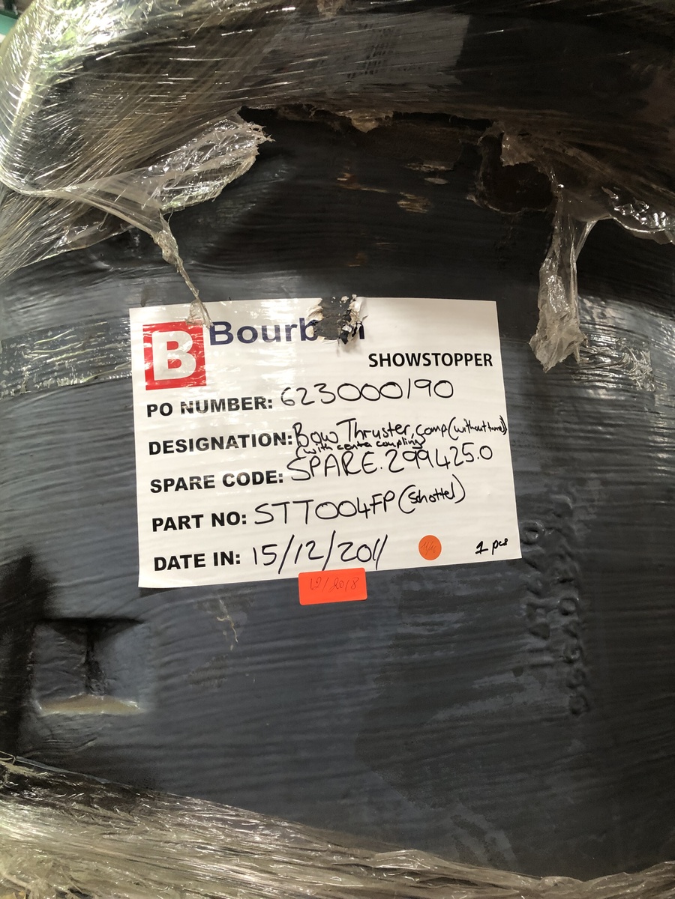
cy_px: 450
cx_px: 338
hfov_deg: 49.7
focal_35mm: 28
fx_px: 728
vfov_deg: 63.4
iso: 50
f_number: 1.8
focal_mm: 3.99
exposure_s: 1/17
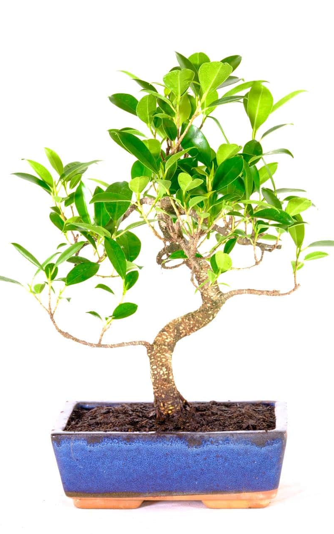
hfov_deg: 10.7
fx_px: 1791
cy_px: 268
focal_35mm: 123
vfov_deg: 17.0
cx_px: 164
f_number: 9
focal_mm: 80
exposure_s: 1/15
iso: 500
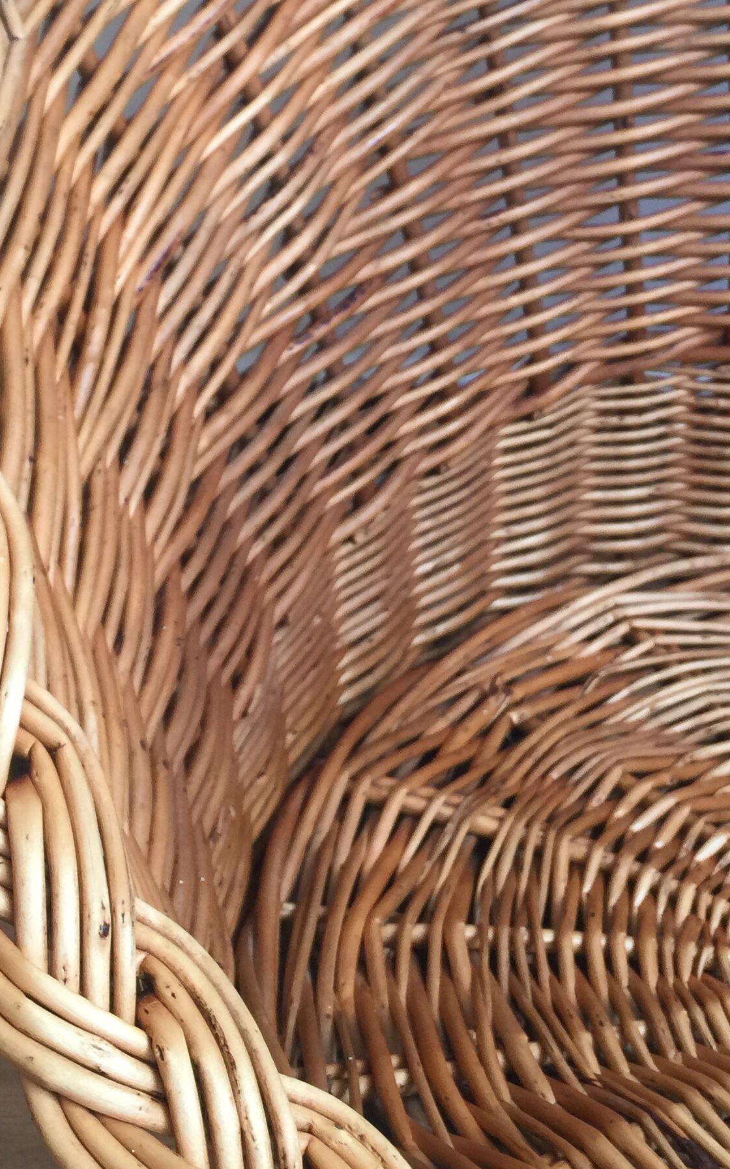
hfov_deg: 22.9
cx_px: 552
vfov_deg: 36.0
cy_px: 429
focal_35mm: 56
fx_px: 1783
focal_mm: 4.15
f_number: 2.2
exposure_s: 1/33
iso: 32
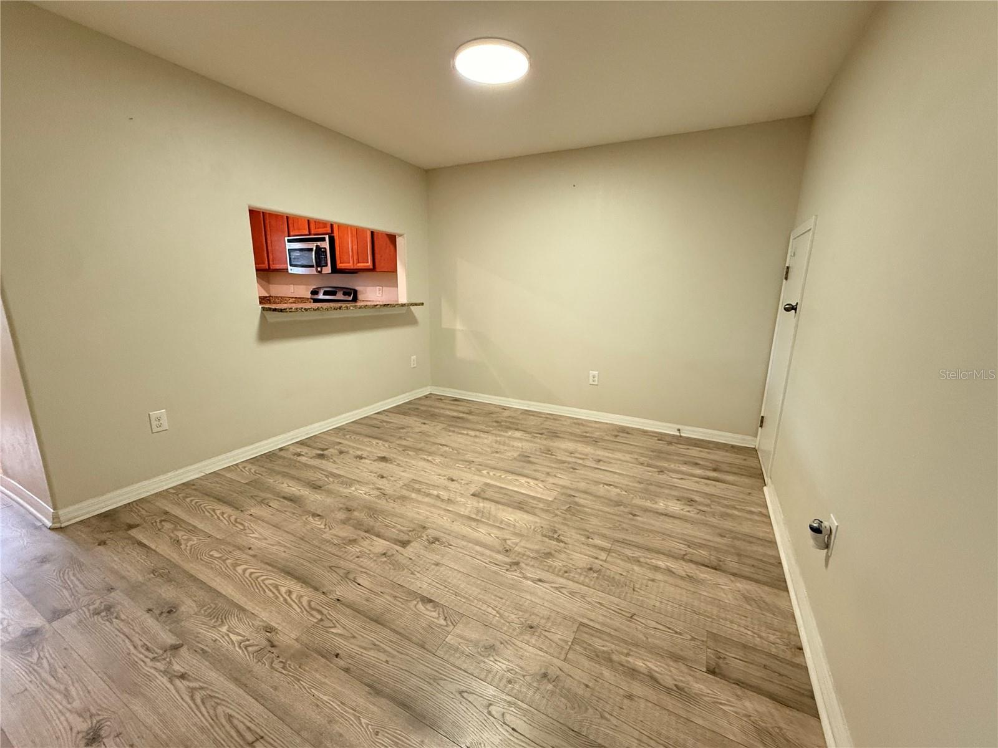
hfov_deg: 102.1
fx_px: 404
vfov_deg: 85.7
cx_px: 499
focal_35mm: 14
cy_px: 374
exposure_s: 1/60
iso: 400
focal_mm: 2.22
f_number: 2.2
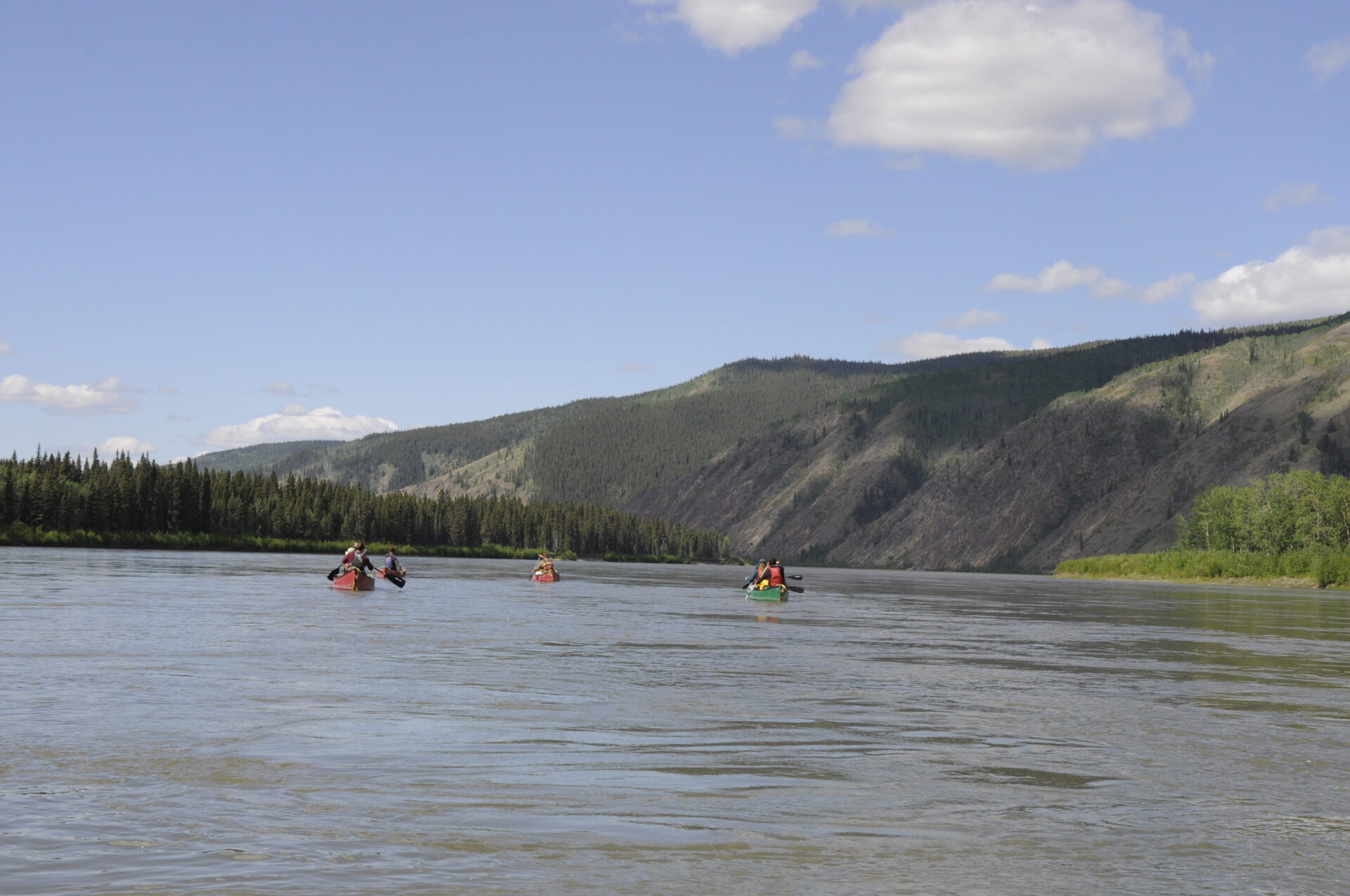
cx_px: 675
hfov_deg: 37.9
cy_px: 448
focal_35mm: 52
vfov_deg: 25.7
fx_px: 1966
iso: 400
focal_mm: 35
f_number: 13
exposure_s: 1/640
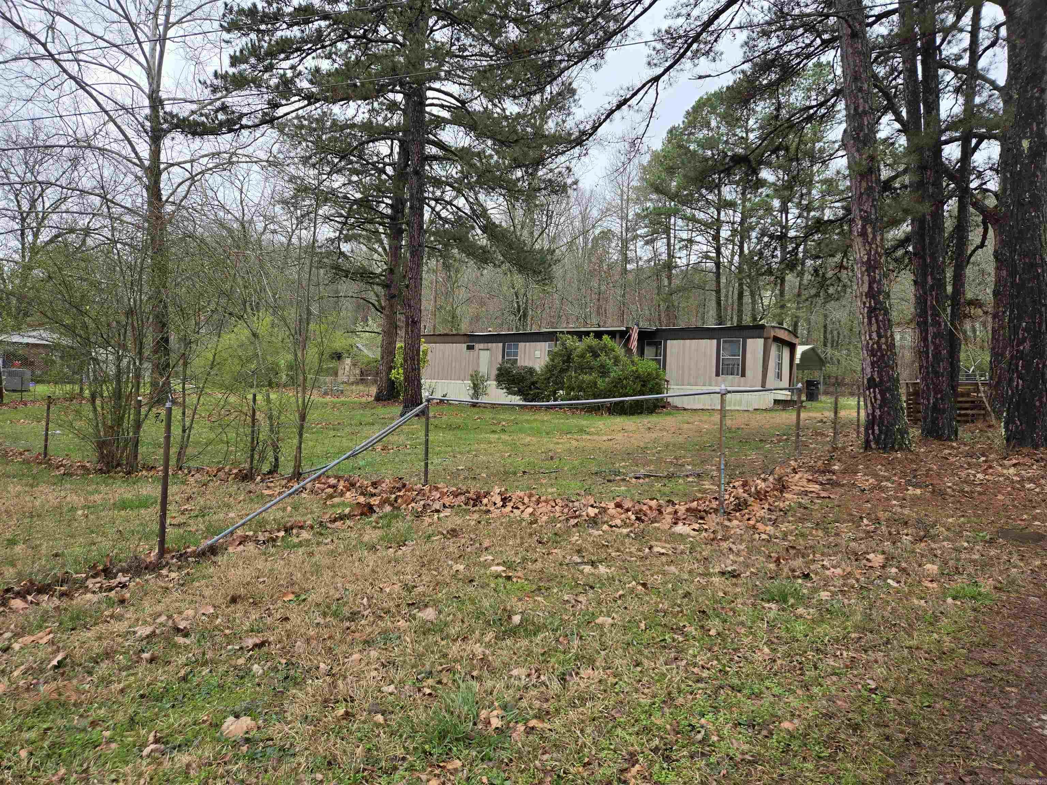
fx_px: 696
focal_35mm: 23
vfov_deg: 58.9
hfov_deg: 73.9
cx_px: 524
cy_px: 392
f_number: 1.8
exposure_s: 1/267
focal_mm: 5.4
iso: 25
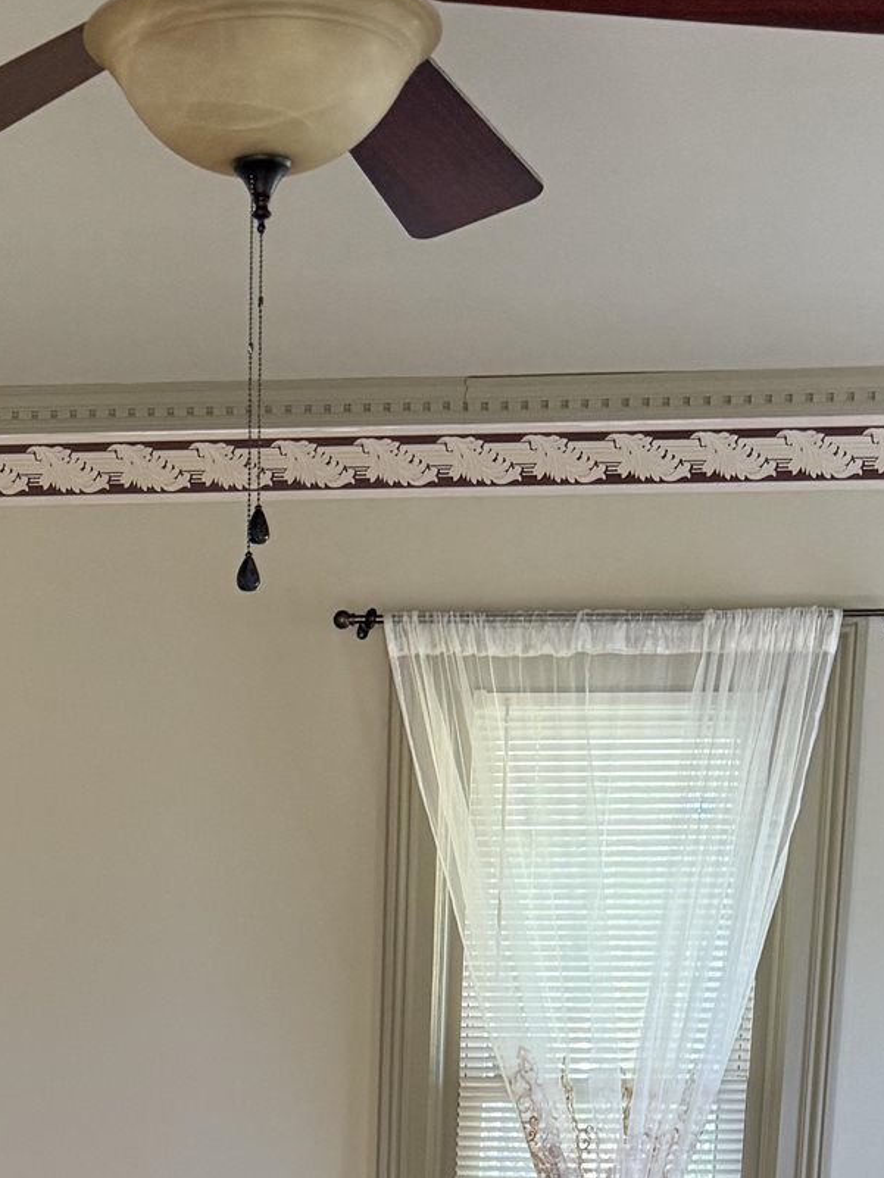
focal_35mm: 69
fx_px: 2349
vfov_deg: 24.4
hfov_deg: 21.0
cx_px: 150
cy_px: 1559
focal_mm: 6.76
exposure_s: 1/60
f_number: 1.78
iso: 250
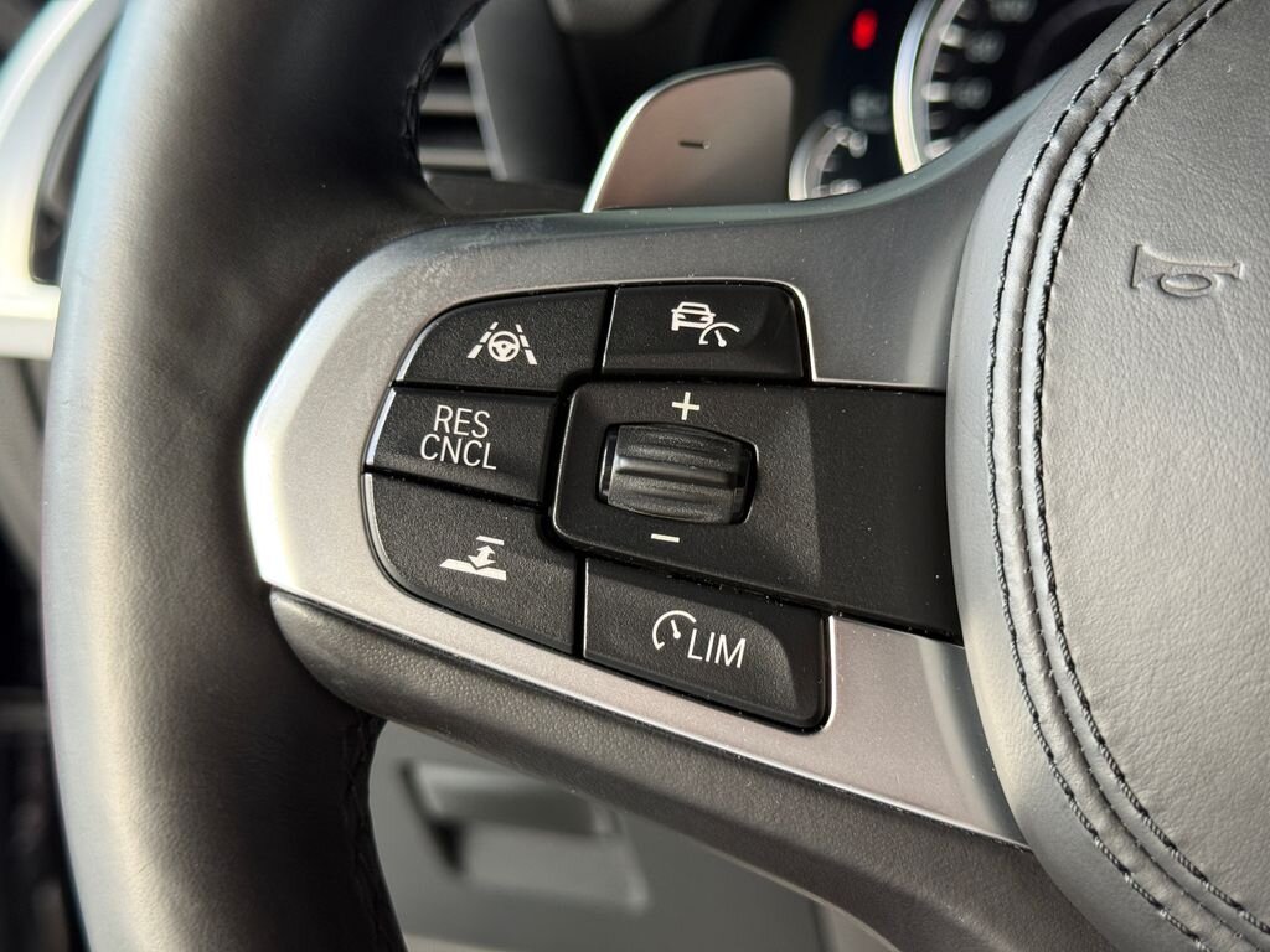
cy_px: 476
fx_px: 1761
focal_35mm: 48
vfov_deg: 30.3
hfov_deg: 39.7
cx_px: 635
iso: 125
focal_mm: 6.76
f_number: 1.78
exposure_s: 1/60
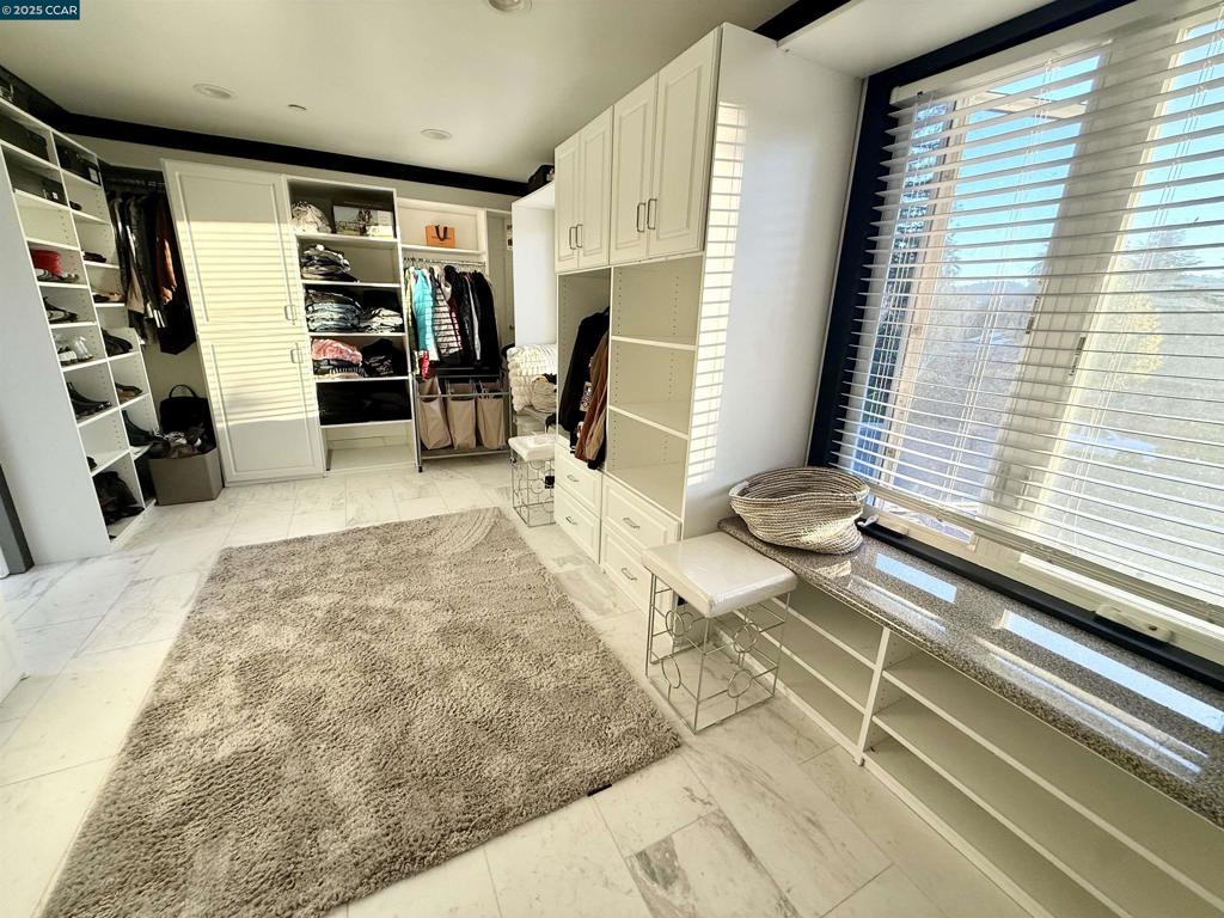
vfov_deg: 85.7
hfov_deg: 102.1
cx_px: 612
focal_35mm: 14
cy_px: 459
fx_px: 495
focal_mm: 2.22
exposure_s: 1/120
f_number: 2.2
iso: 160
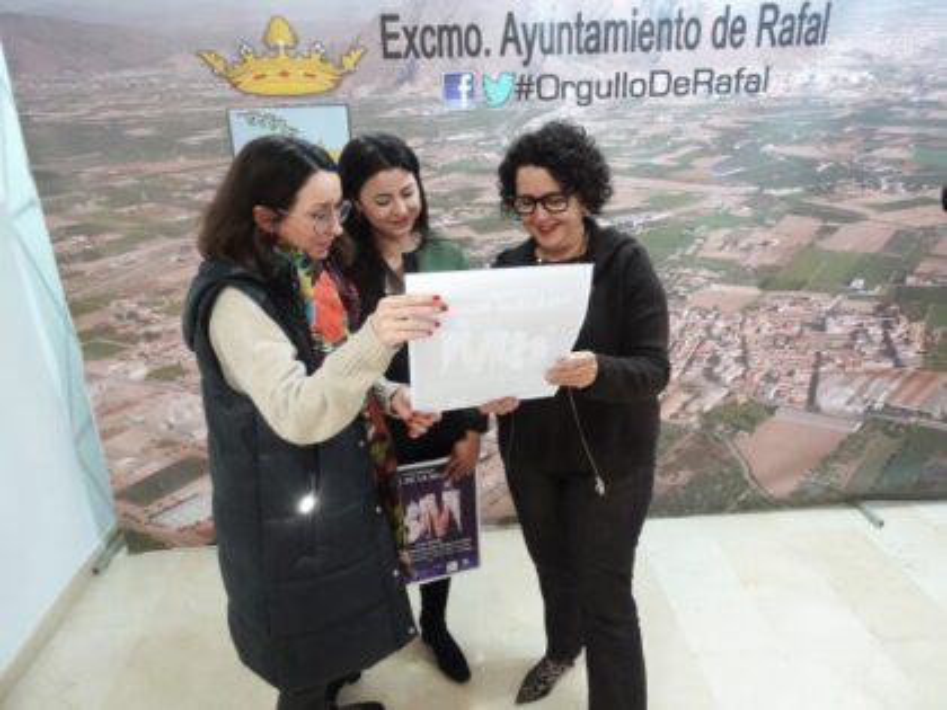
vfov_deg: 56.8
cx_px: 474
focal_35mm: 24
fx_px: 657
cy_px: 355
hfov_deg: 71.6
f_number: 3.5
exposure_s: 1/25
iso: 800
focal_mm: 4.25
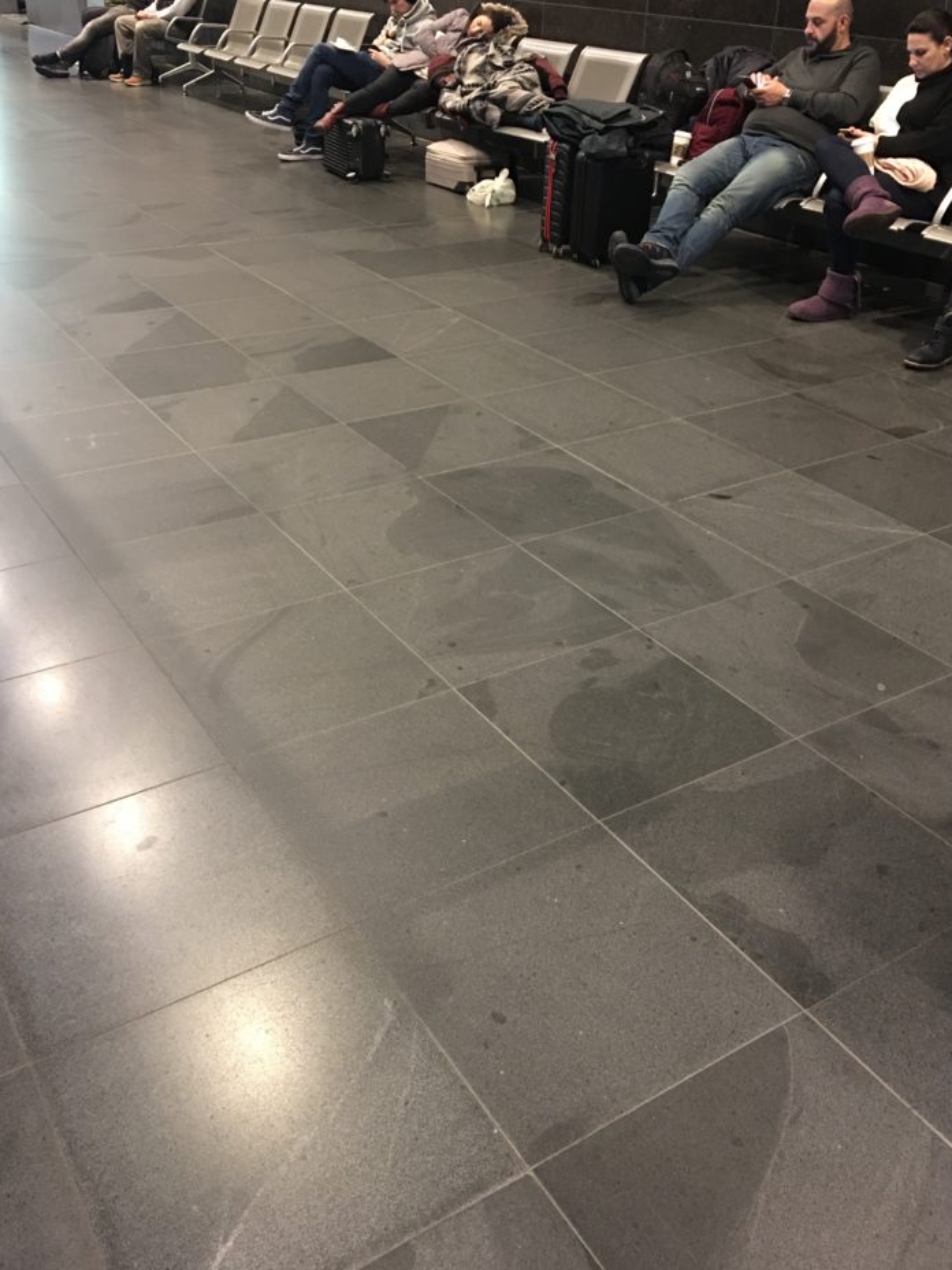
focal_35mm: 32
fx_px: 1173
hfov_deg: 44.2
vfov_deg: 56.8
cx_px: 483
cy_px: 591
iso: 100
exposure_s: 1/4
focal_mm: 4.15
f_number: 2.2
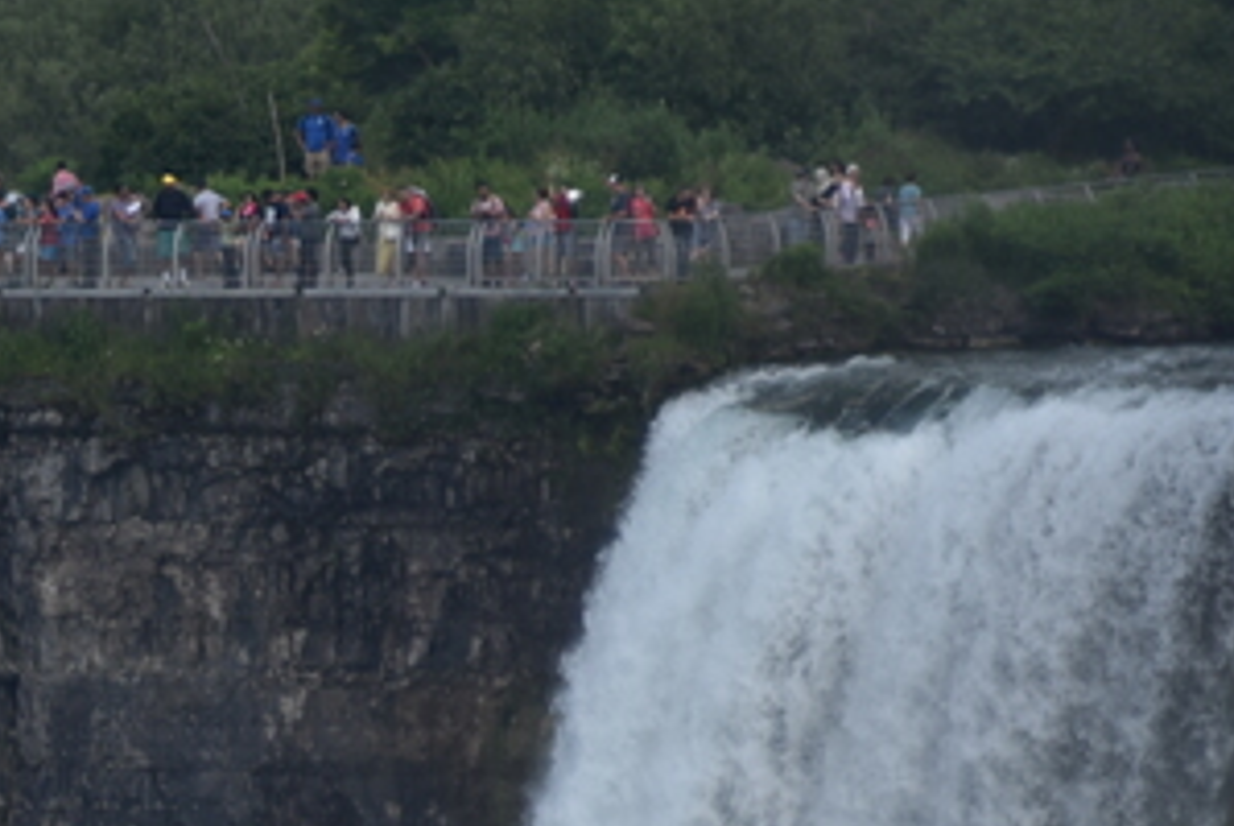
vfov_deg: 1.4
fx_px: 33727
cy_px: 929
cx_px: -660
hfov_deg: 2.1
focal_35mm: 983
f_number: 5.6
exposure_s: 1/500
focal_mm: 230
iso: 110
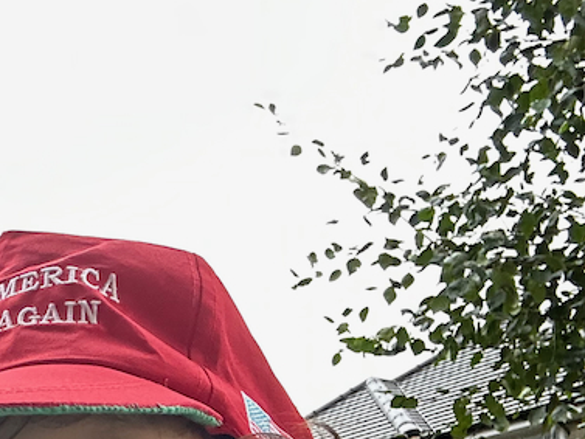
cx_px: -199
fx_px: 1319
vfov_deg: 17.9
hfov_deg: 22.2
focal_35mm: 78
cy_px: 535
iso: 80
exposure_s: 1/118
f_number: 1.9
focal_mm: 2.69
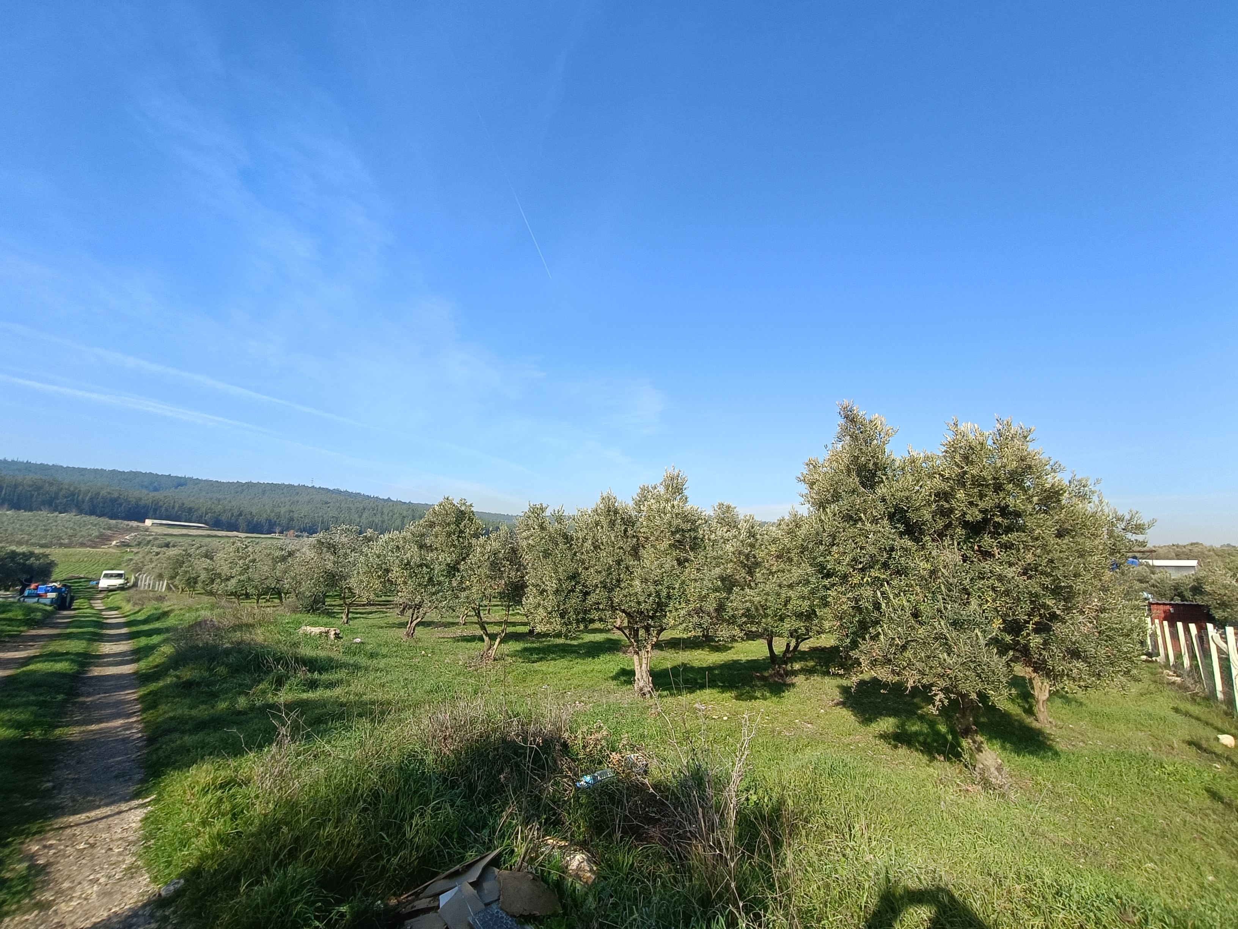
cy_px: 464
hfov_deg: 94.5
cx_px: 619
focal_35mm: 16
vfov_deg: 78.1
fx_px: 572
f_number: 2.2
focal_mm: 2.78
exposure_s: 1/842
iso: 64
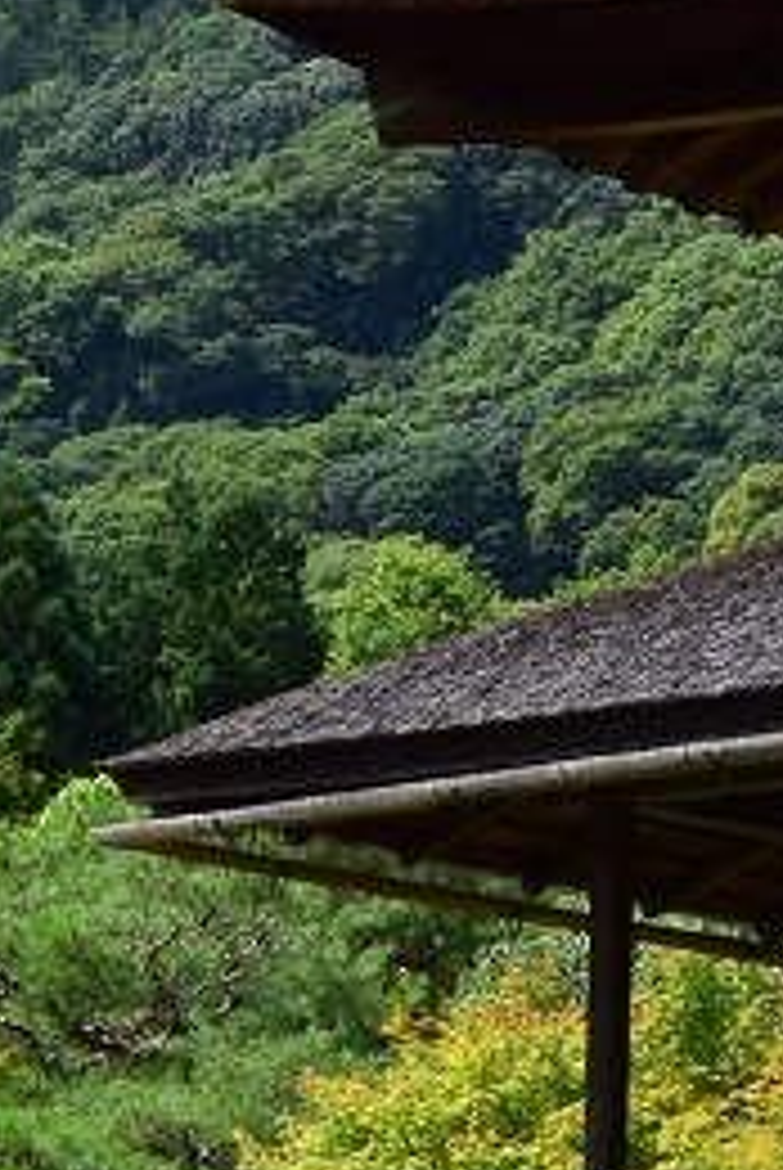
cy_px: 572
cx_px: -81
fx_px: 5466
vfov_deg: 12.2
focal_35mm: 168
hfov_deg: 8.1
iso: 400
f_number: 11
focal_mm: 18
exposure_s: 1/400
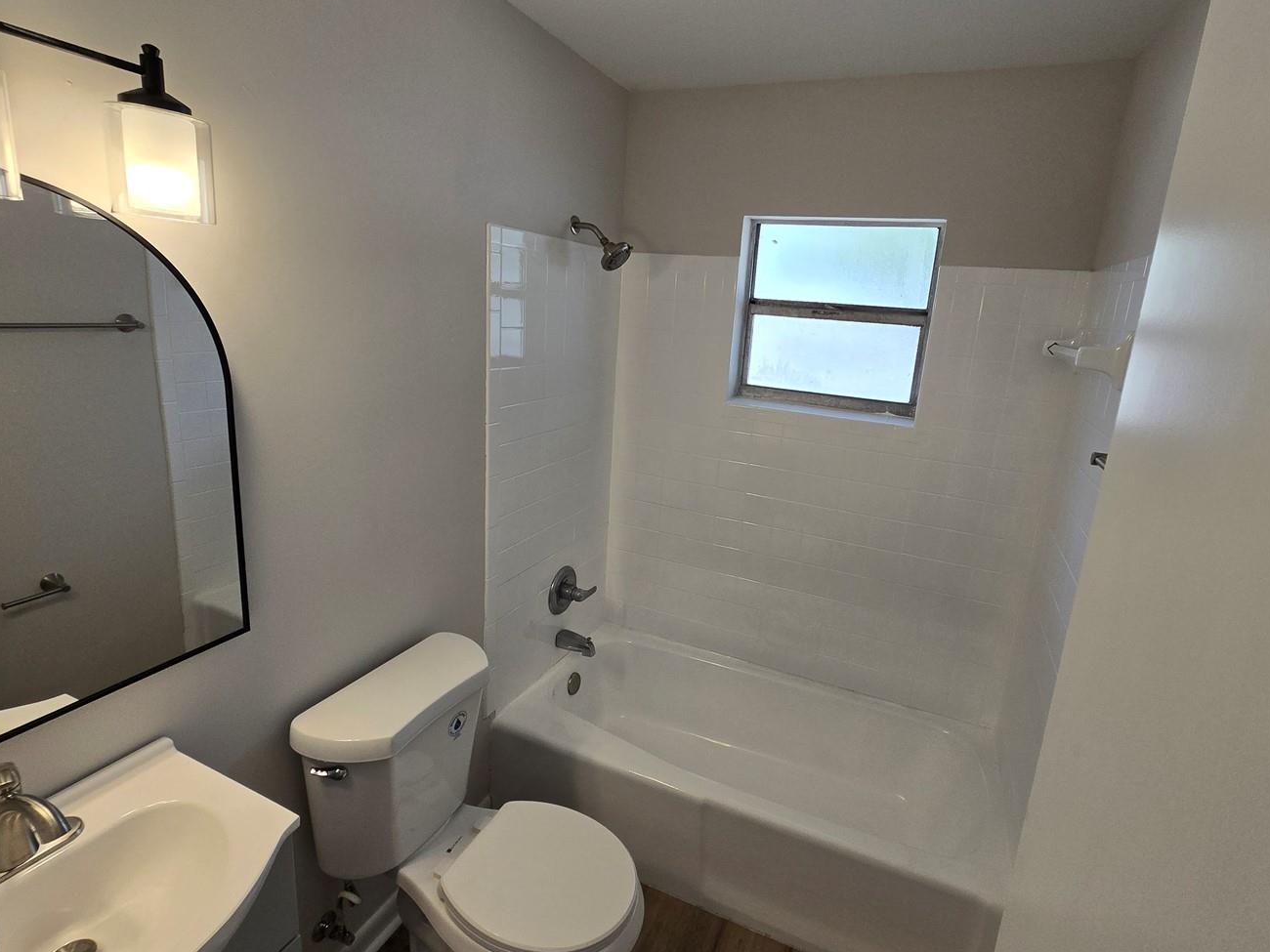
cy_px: 461
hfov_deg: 94.4
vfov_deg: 78.1
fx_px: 587
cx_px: 666
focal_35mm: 16
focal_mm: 2.2
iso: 80
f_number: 2.2
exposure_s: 1/120
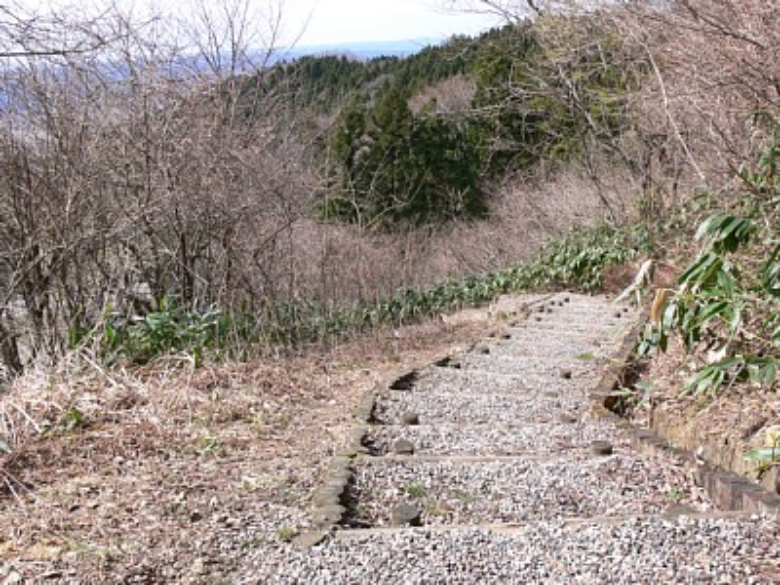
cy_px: 292
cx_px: 390
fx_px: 789
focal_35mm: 35
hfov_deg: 52.6
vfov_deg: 40.7
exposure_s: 1/160
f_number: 5.6
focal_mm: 7.4
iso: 80
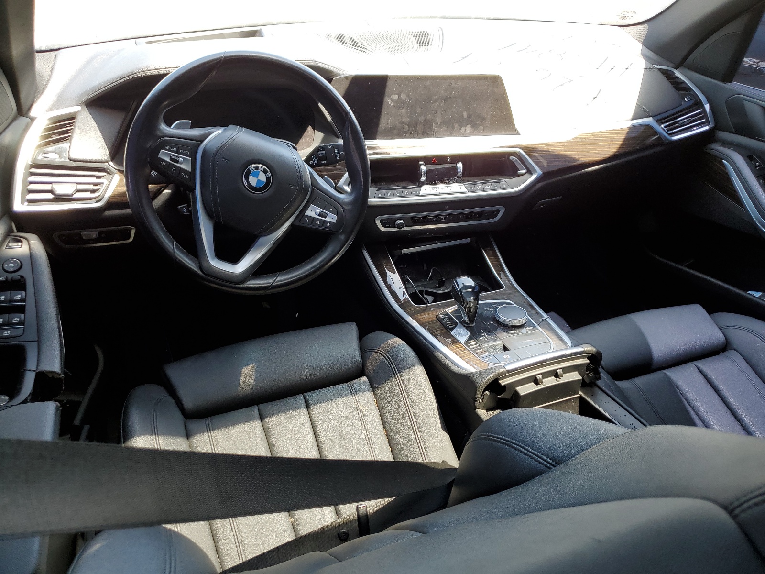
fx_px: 575
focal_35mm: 26
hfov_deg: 67.3
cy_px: 287
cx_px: 382
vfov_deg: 53.1
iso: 50
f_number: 1.5
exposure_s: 1/130
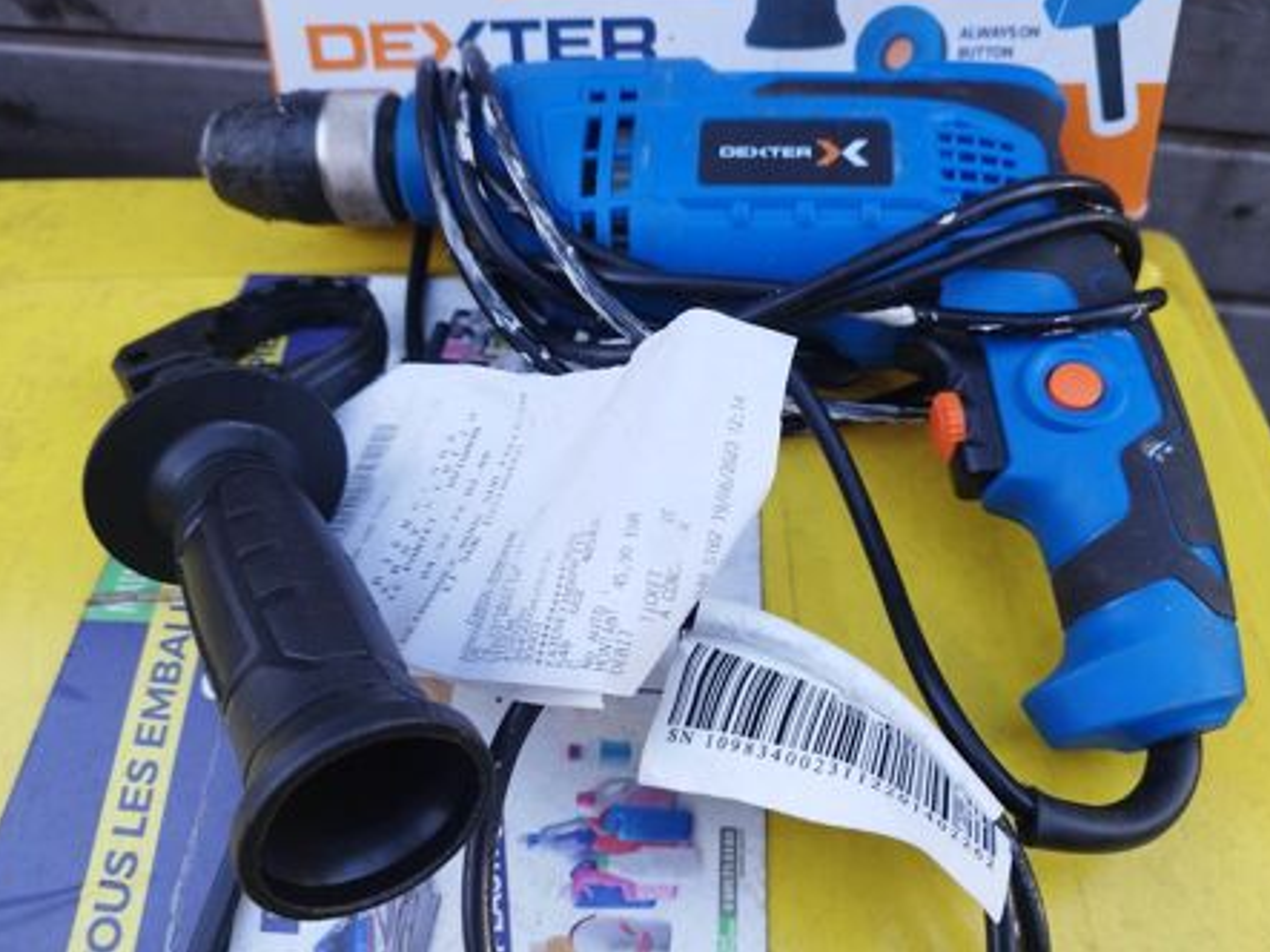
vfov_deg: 53.0
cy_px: 439
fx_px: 954
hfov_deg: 67.3
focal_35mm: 26
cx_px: 665
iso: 70
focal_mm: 5.89
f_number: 1.89
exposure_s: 1/50
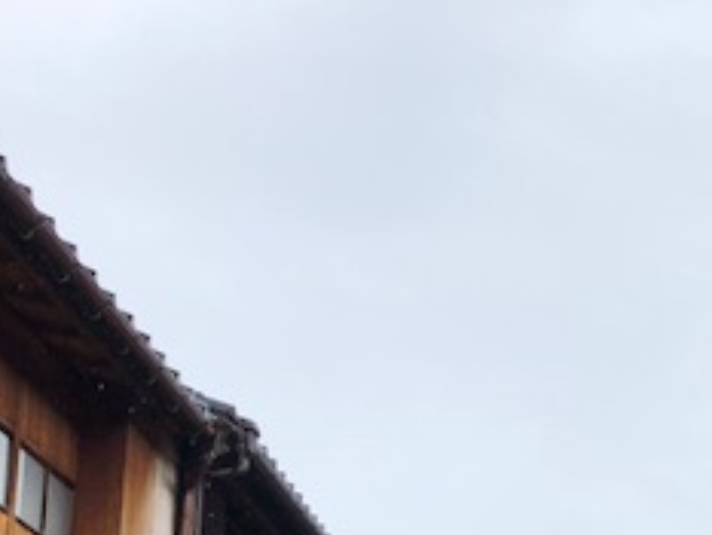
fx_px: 1585
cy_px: 679
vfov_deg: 18.0
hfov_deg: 24.2
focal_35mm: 77
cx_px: 715
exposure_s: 1/1412
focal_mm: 4
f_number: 1.8
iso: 20
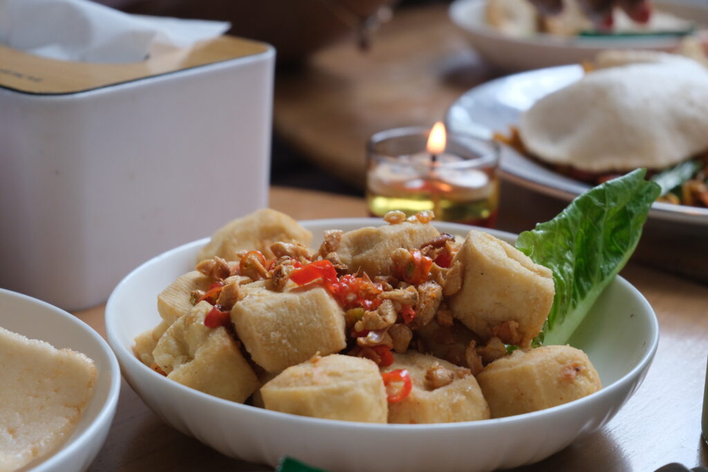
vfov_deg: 18.2
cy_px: 236
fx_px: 1475
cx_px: 354
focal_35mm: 75
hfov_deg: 27.0
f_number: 4.8
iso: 1250
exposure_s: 1/150
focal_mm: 50
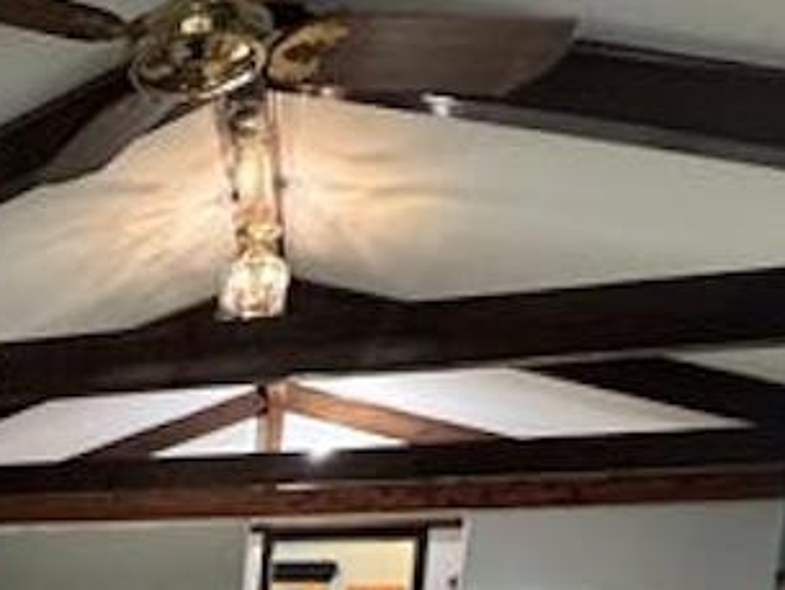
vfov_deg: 24.9
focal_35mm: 47
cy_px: 848
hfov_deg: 33.9
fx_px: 1066
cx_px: -118
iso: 400
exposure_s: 1/60
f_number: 2.2
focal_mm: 2.22
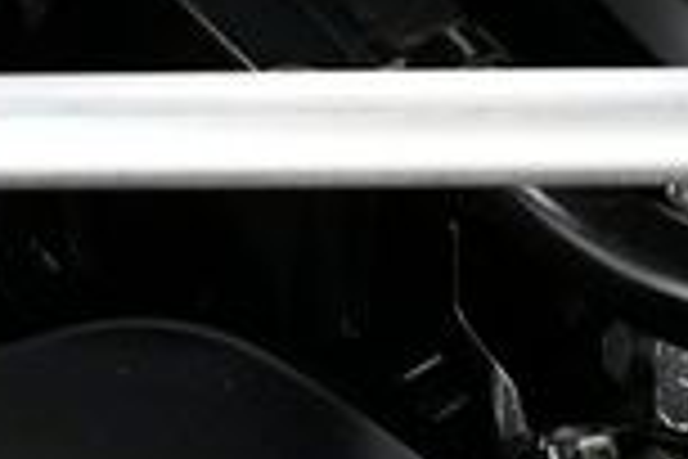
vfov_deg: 10.9
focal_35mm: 117
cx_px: 800
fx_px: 2236
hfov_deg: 16.8
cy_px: -394
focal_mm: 28
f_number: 5.6
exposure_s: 1/60
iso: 2000
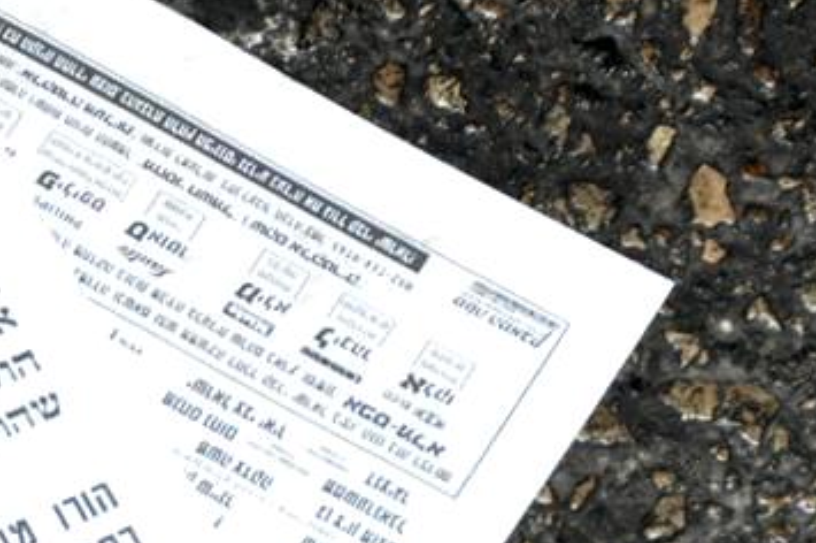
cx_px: -55
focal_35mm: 389
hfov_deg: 5.3
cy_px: 653
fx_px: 8809
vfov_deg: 3.5
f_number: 5.3
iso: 800
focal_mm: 90
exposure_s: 1/60
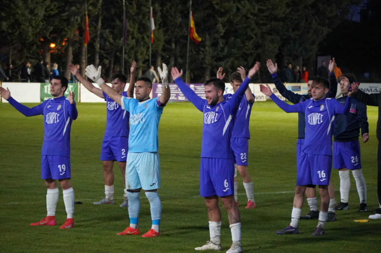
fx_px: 2141
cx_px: 190
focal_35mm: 202
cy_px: 126
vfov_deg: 6.8
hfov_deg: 10.2
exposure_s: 1/100
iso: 6400
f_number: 5.6
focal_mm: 135
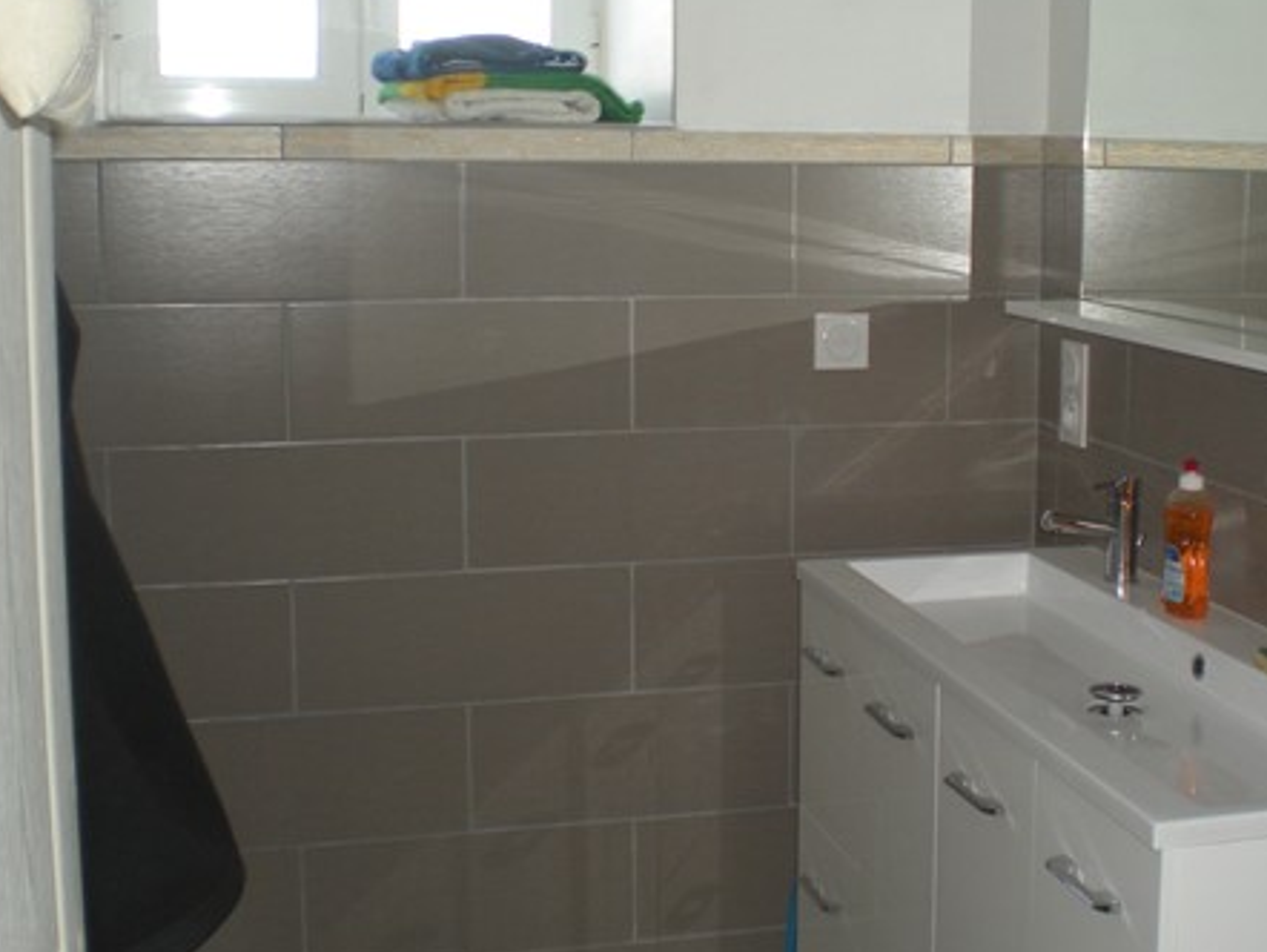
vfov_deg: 26.6
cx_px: 874
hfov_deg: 34.5
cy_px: 419
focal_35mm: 55
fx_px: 2014
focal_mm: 6.3
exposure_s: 1/60
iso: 97
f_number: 3.1
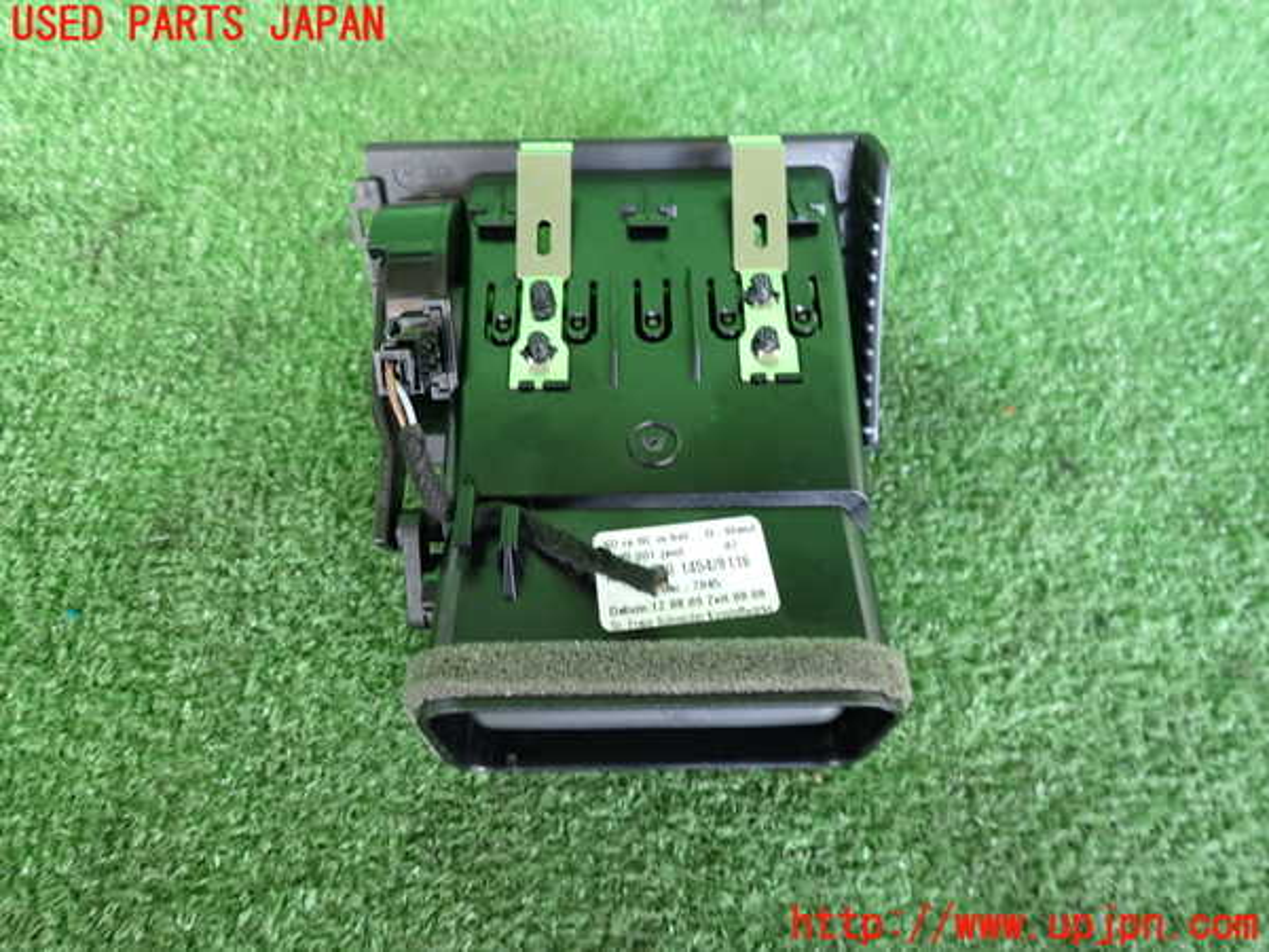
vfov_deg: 54.9
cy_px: 476
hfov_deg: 69.4
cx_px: 634
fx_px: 916
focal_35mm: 25
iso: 200
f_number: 2
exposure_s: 1/30
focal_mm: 4.5
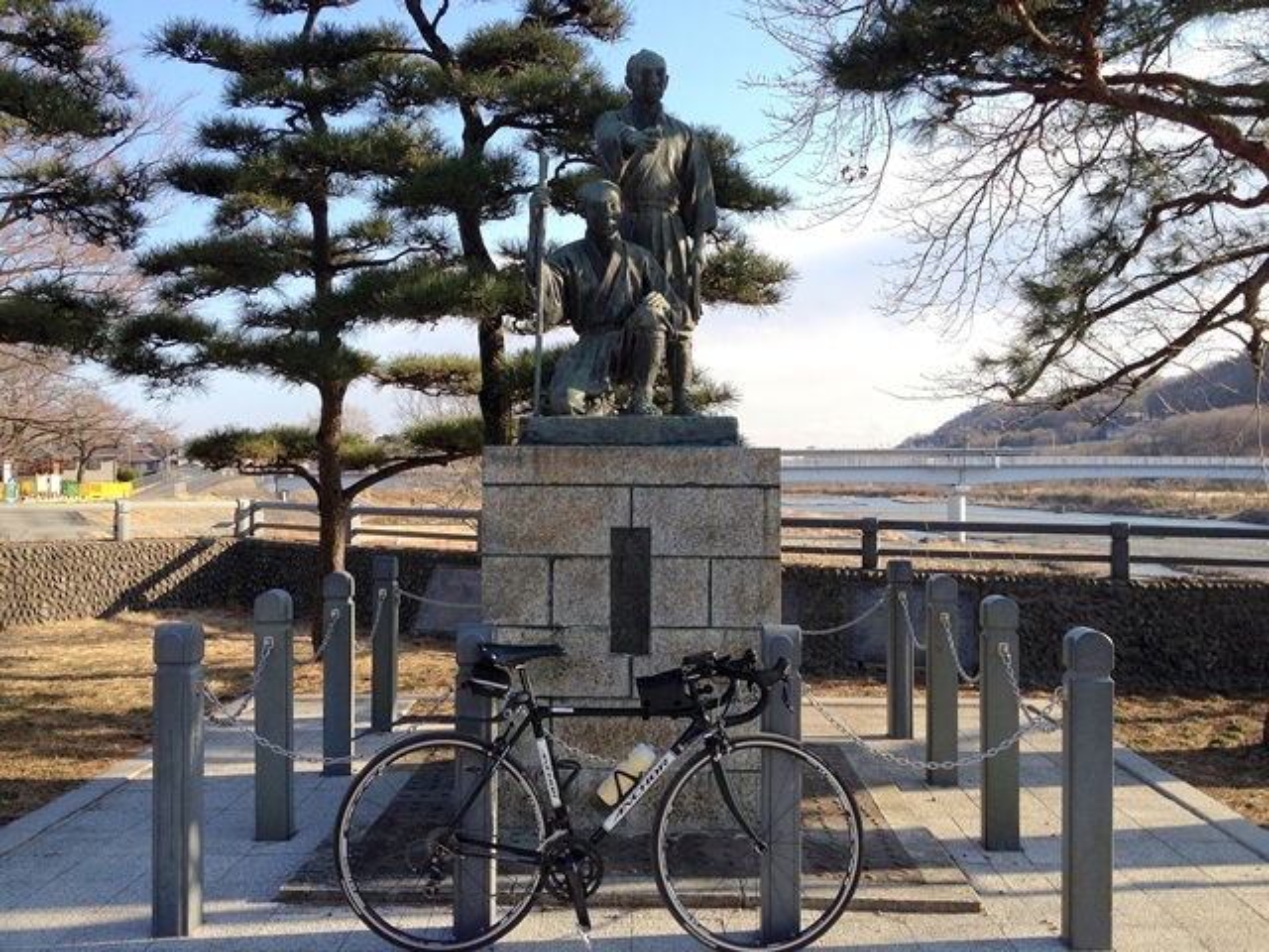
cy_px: 476
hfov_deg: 52.6
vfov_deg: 40.7
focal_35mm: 35
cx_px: 634
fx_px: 1283
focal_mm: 4.28
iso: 64
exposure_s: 1/699
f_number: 2.4
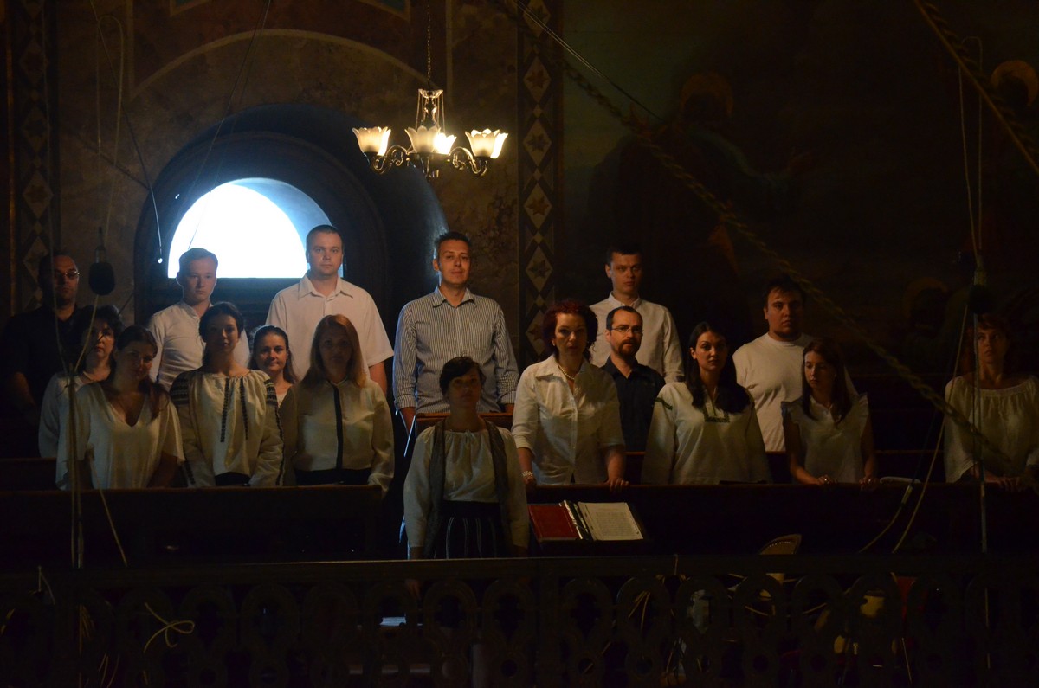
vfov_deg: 9.3
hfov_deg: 14.0
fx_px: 4234
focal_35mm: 147
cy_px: 344
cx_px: 520
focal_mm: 98
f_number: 4.5
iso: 4000
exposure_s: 1/125
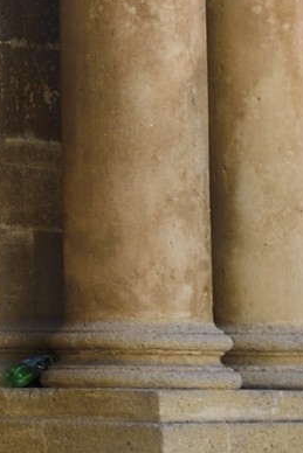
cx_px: -233
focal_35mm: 272
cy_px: -658
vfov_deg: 7.1
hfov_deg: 5.0
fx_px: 3431
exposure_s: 1/250
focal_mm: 44
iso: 200
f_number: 5.6
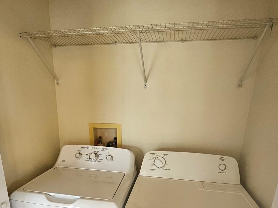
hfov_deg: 69.3
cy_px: 170
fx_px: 201
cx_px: 129
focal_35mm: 25
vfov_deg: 51.0
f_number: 2.2
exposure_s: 1/60
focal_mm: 1.74
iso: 160
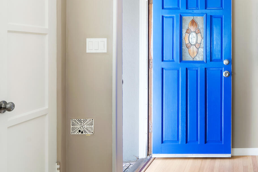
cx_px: 253
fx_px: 301
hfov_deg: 41.0
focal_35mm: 42
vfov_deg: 31.7
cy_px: 58
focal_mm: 16
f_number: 10
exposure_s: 1/1.25
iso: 64
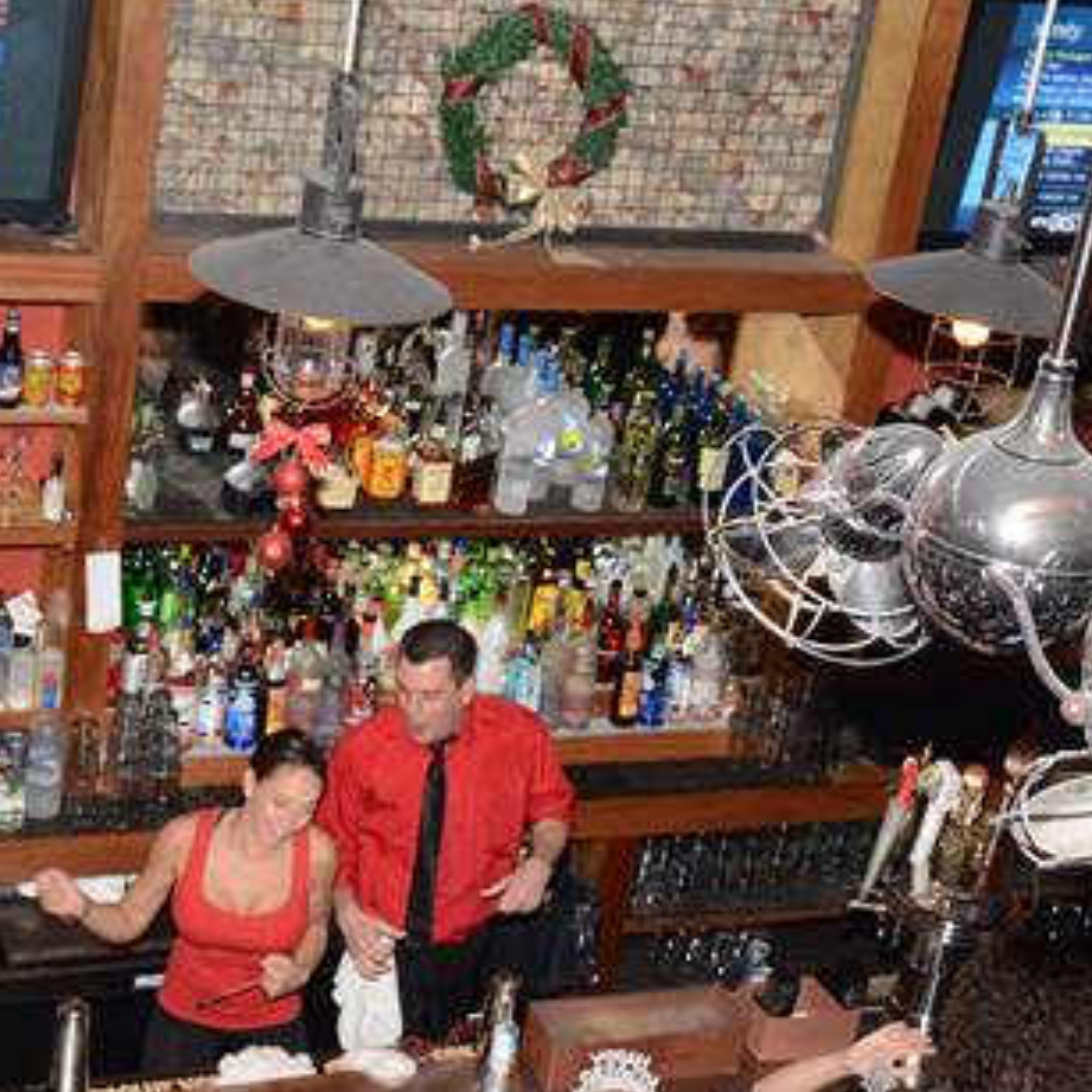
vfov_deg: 23.7
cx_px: 487
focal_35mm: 73
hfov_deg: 23.7
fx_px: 2605
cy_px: 615
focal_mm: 32
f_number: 5
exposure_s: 1/60
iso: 1250
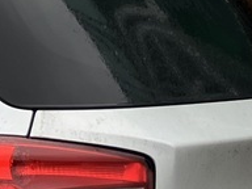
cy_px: 62
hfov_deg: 9.1
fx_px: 1529
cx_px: -156
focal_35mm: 210
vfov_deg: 7.1
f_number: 1.8
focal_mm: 3.99
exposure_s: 1/121
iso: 25
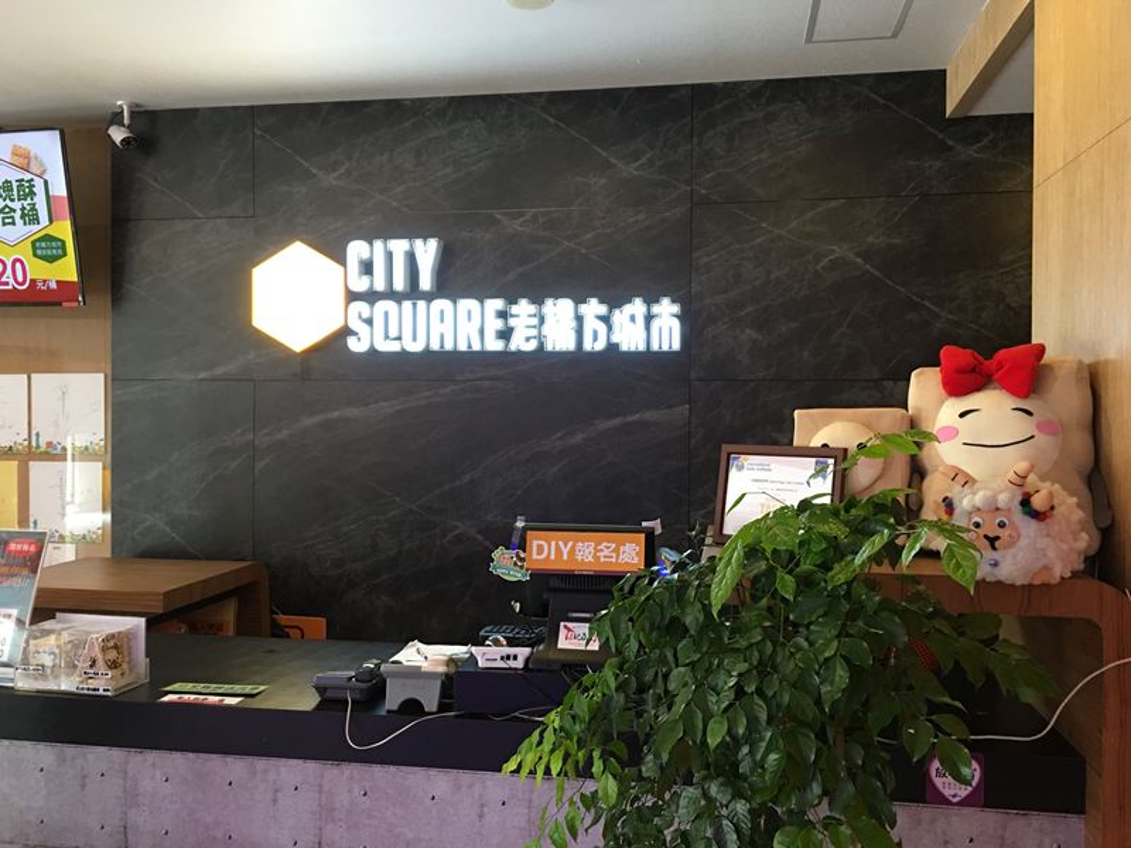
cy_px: 424
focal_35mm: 29
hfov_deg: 61.7
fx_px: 948
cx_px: 566
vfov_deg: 48.2
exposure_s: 1/15
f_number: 2.2
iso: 64
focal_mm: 4.15
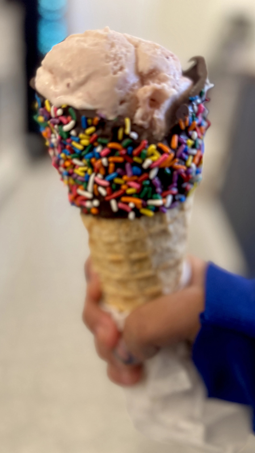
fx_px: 325
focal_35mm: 27
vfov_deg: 69.9
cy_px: 223
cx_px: 128
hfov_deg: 42.9
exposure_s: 1/60
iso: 640
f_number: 1.78
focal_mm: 6.76
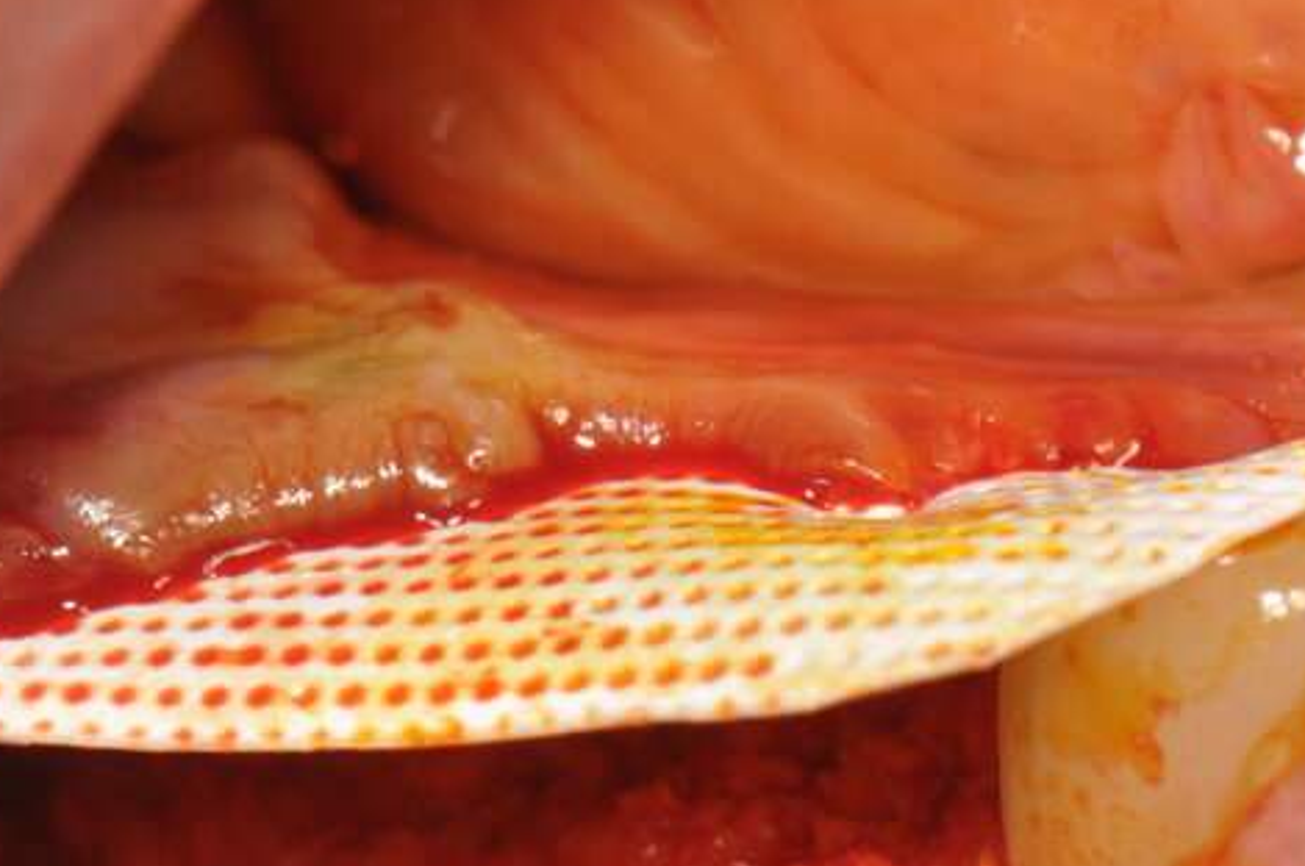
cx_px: 548
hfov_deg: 6.8
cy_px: 812
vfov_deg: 4.5
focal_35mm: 303
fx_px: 10967
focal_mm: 105
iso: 250
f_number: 22
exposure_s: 1/60
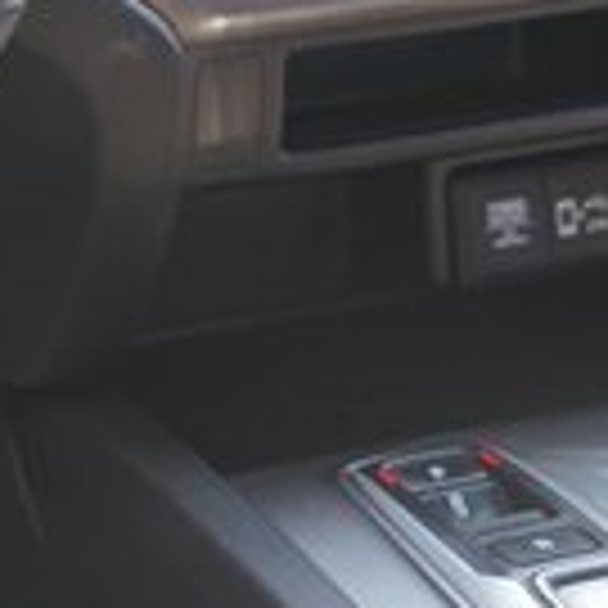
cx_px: -239
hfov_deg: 11.1
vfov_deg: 11.2
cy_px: -169
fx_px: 3040
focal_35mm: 153
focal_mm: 38
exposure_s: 1/60
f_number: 4
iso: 320
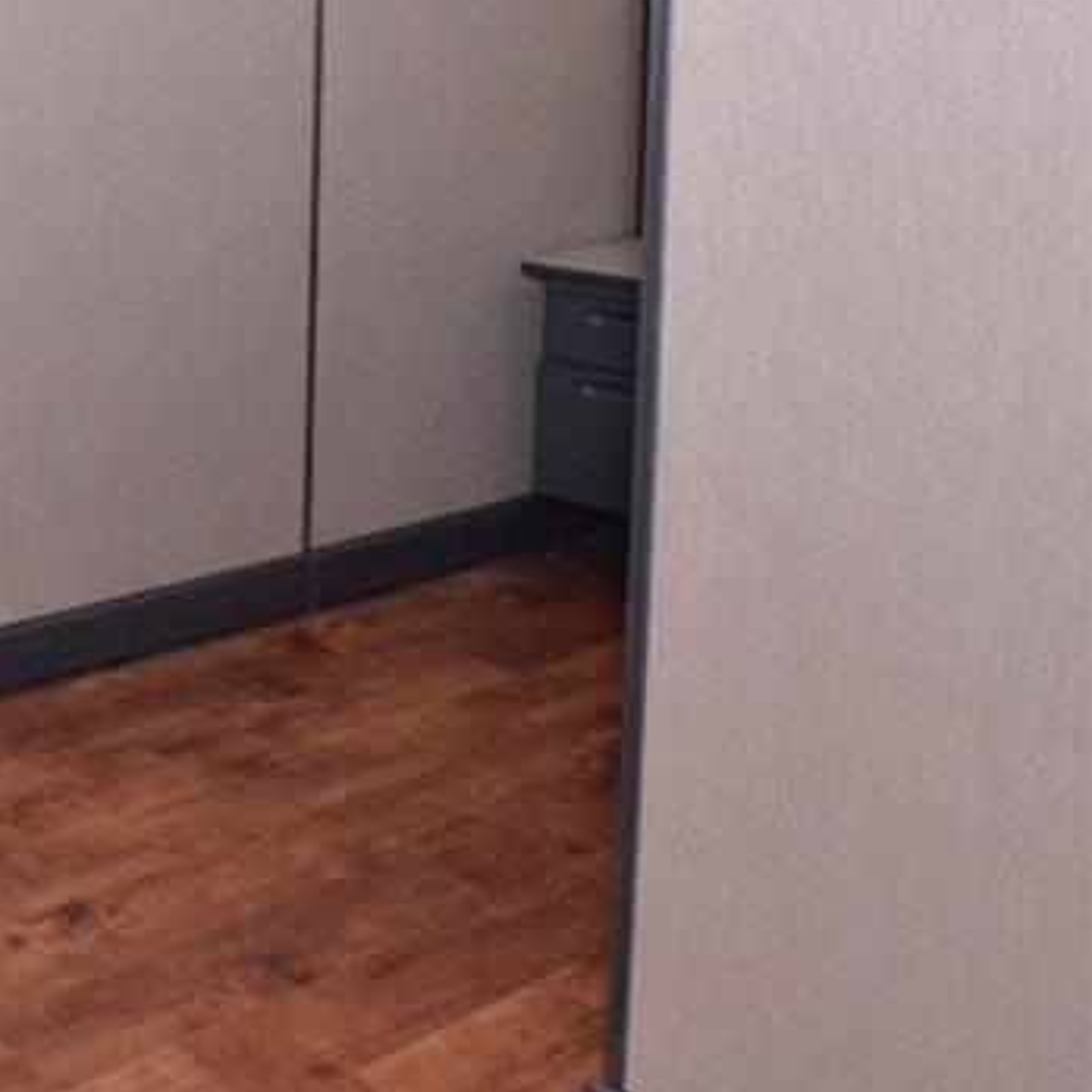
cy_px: 66
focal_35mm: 41
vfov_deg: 37.4
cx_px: -508
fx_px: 1472
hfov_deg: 28.3
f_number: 7.1
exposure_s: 1/100
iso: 2500
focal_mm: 11
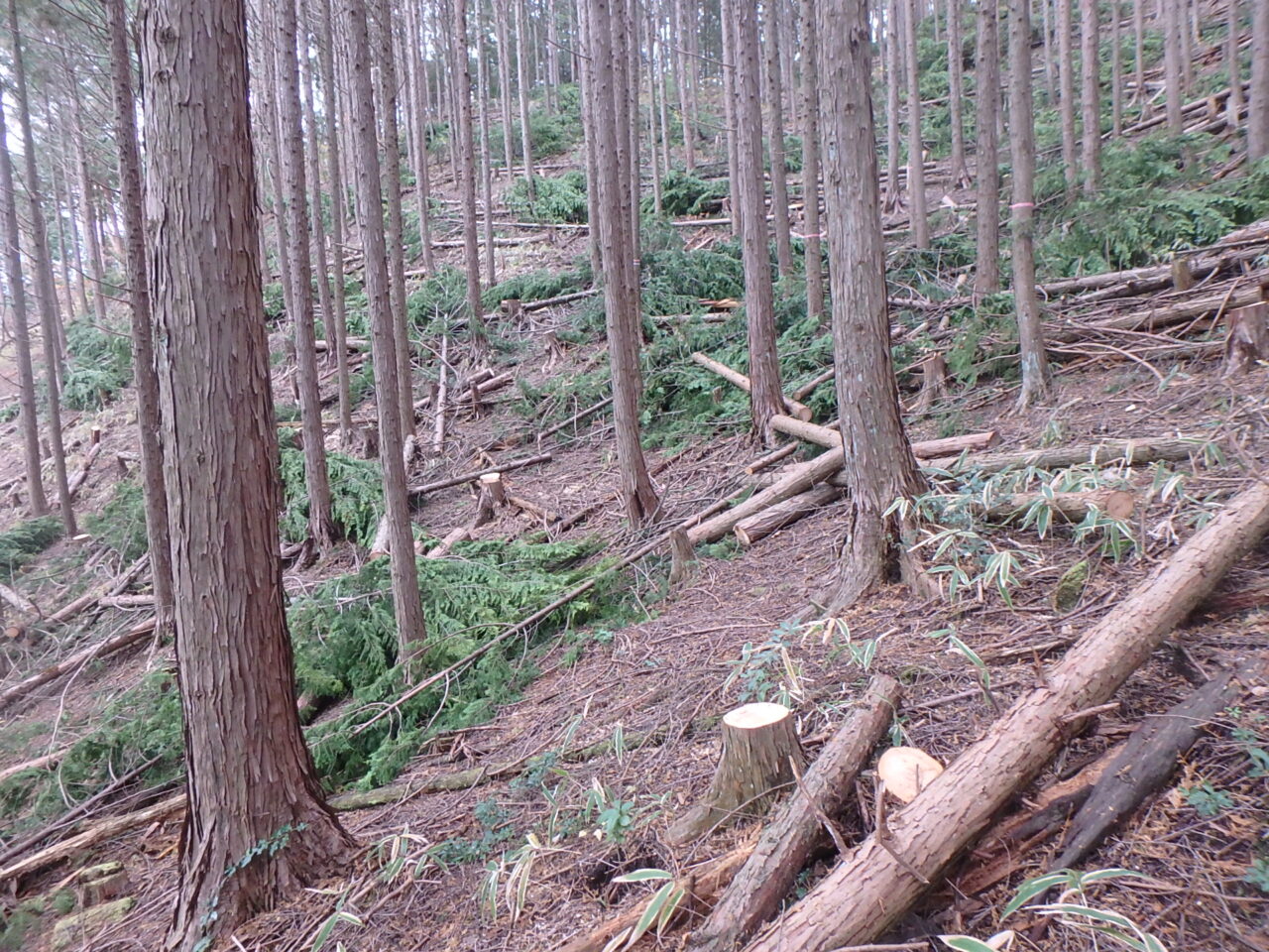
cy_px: 476
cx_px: 634
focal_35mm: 21
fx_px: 770
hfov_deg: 79.0
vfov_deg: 63.4
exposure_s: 1/30
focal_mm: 3.7
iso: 320
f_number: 3.5
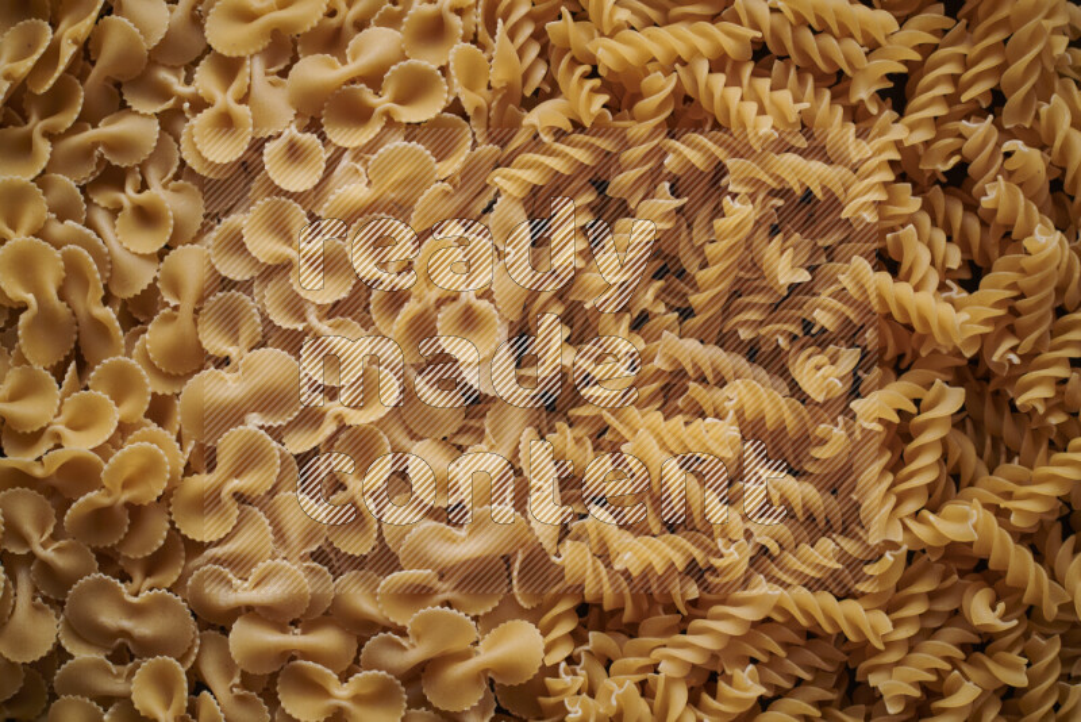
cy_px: 361
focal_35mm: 50
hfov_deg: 39.6
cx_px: 540
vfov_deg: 27.0
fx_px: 1502
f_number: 8
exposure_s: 1/100
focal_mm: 50
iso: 160
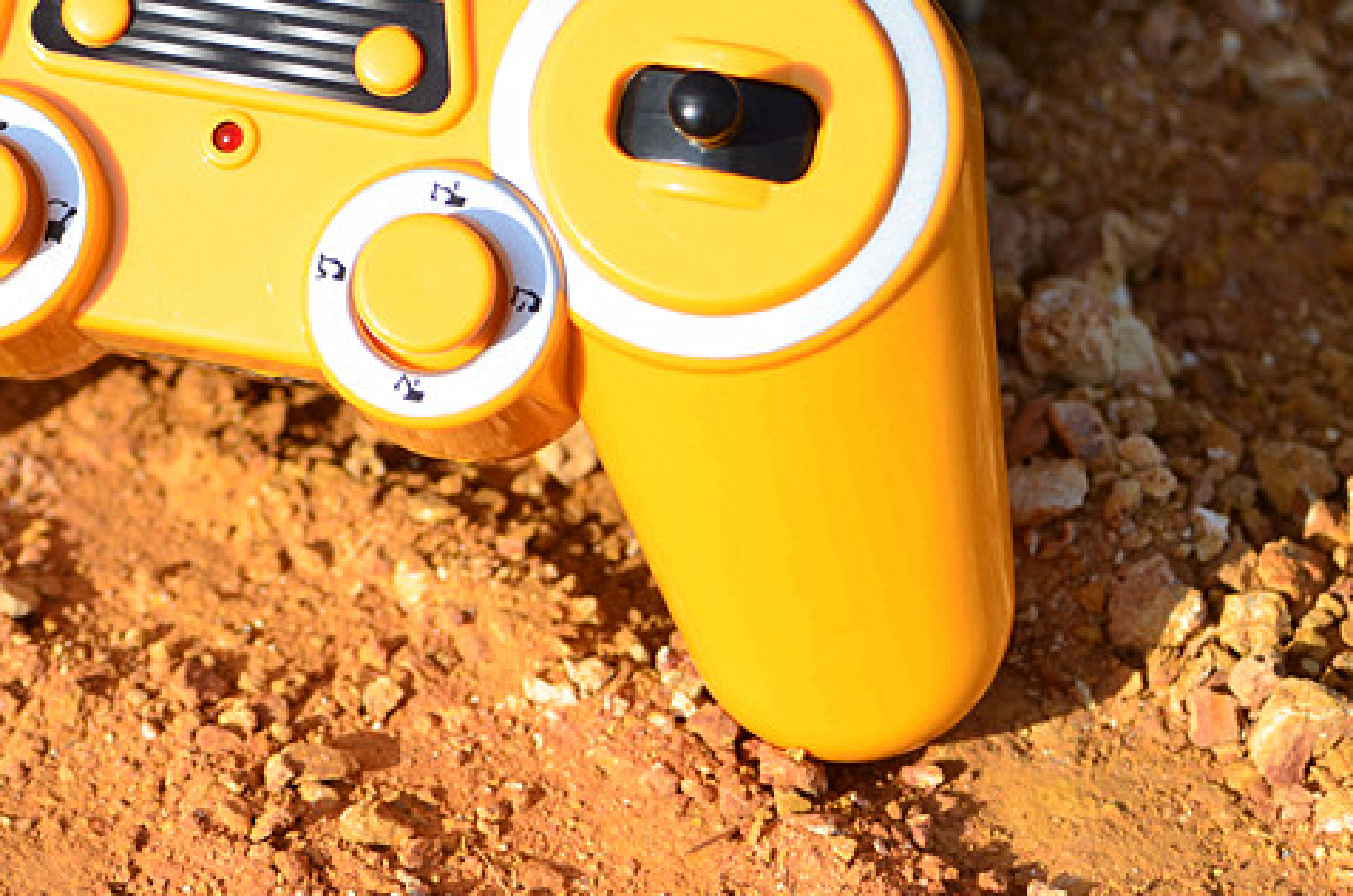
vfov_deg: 7.8
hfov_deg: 11.7
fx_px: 6601
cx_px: 301
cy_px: 177
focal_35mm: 176
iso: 100
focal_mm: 70
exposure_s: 1/400
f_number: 5.6
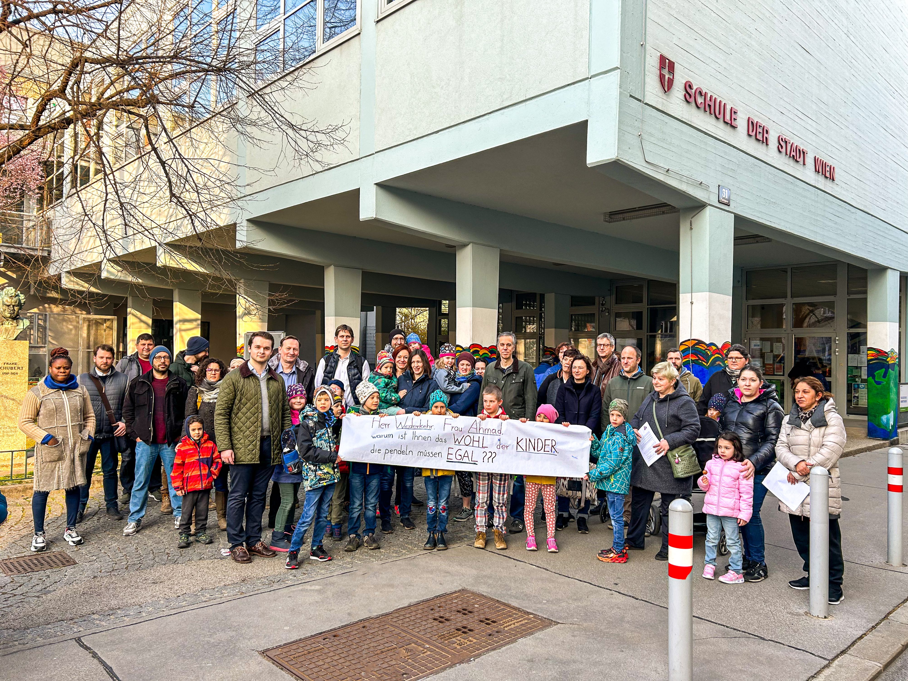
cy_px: 340
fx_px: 682
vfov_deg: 53.1
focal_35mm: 26
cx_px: 454
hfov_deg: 67.3
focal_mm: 5.7
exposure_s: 1/530
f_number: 1.5
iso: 50
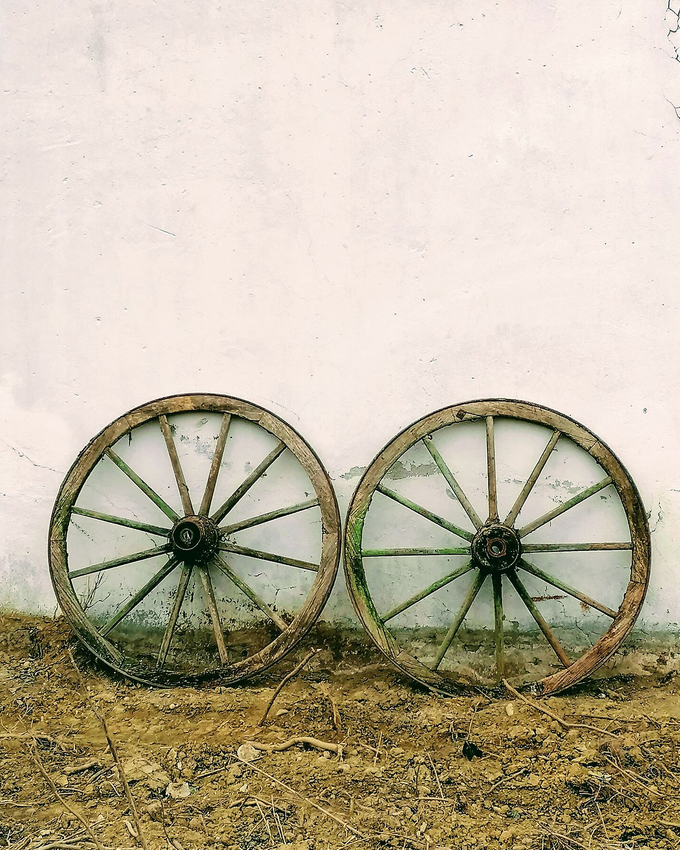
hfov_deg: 25.4
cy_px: 446
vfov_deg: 31.4
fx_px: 1509
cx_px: 344
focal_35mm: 60
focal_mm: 4.75
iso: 50
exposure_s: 1/250
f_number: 1.8
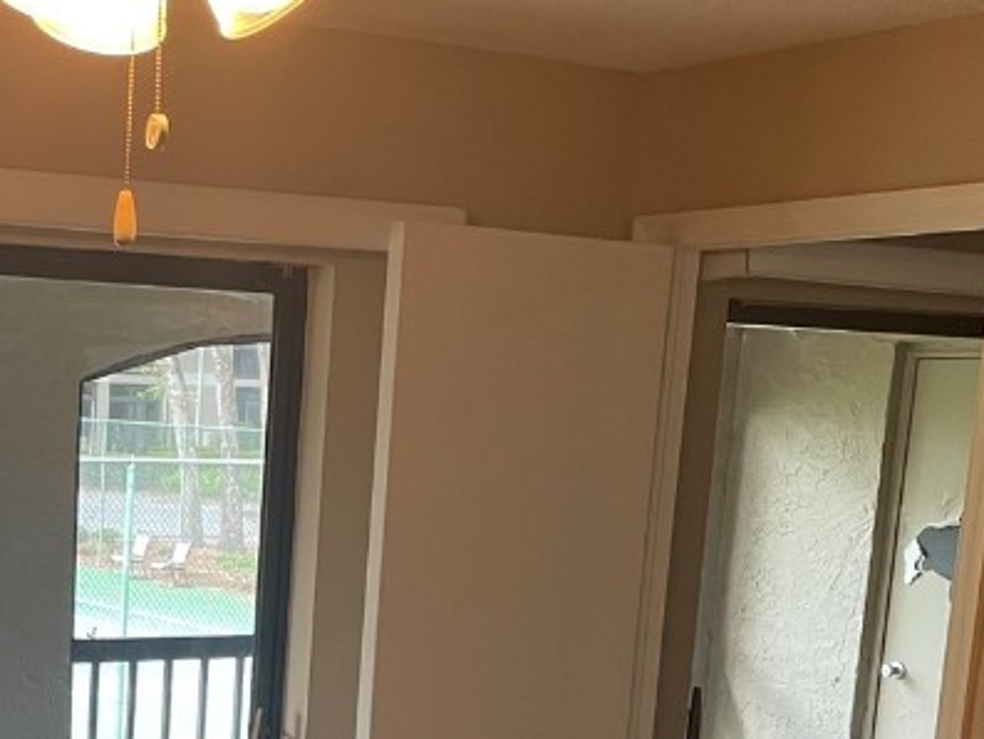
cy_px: 776
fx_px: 1905
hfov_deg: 27.4
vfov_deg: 21.0
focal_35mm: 67
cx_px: 20
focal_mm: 4.2
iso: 80
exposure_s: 1/60
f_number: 1.6
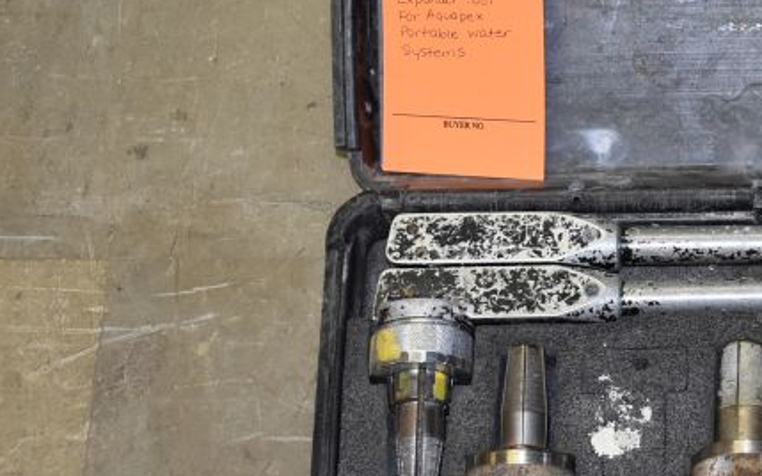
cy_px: 128
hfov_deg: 17.9
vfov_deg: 11.5
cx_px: 805
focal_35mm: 113
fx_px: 2351
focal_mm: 31
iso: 800
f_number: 4.2
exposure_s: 1/80
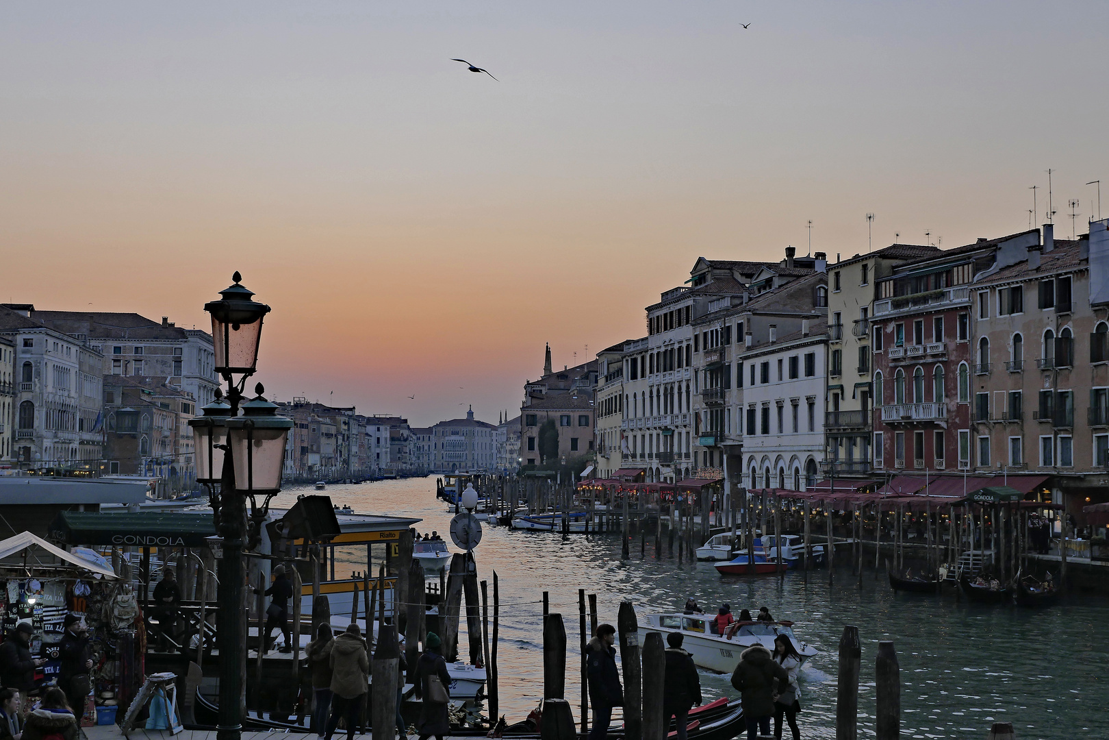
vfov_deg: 28.6
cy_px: 370
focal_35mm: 47
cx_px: 554
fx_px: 1448
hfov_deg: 41.9
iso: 200
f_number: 5.6
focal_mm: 23
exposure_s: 1/160
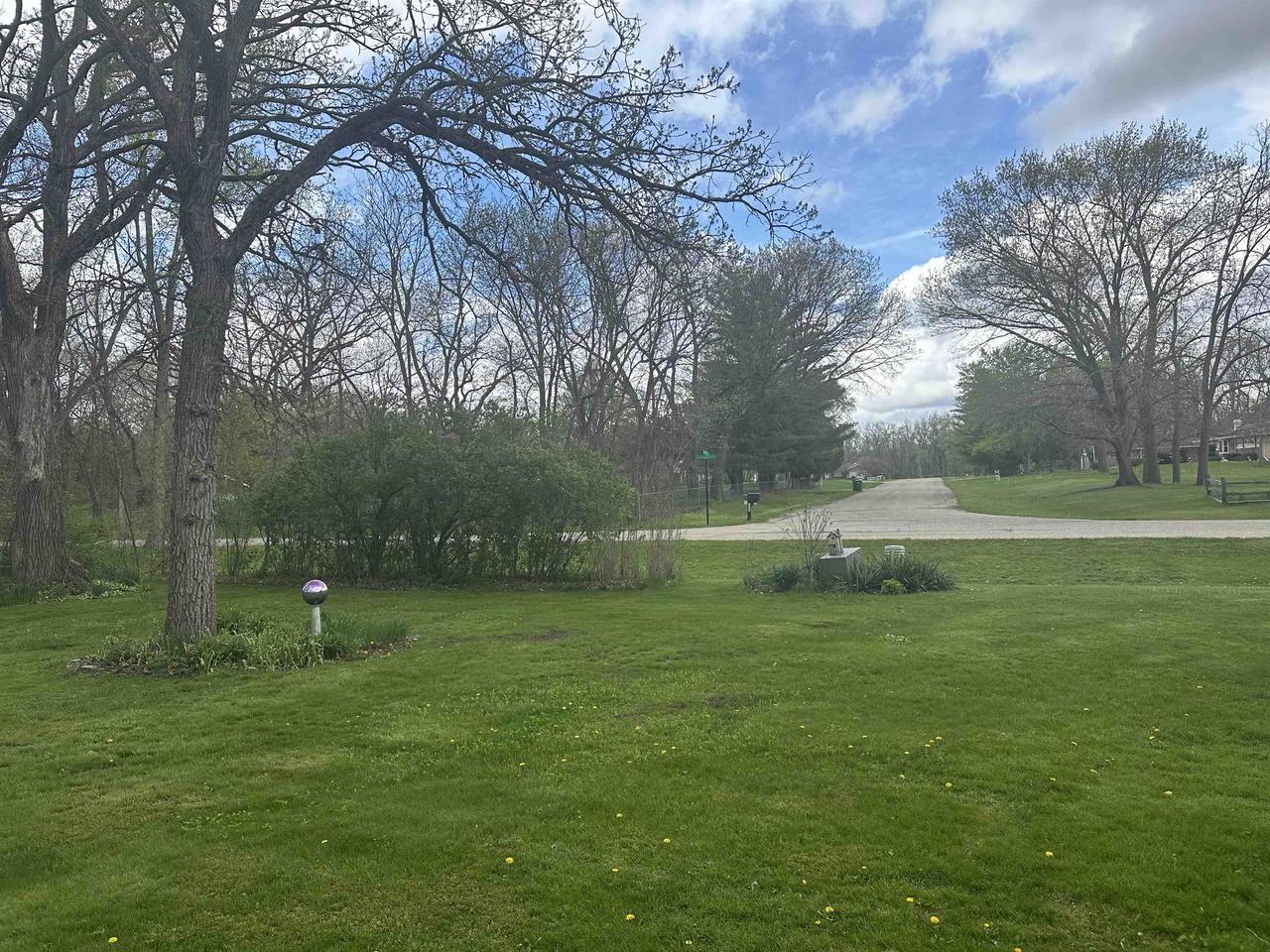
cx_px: 635
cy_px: 476
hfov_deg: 71.6
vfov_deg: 56.8
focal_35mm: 24
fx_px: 881
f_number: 1.78
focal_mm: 6.86
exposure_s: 1/1845
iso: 80
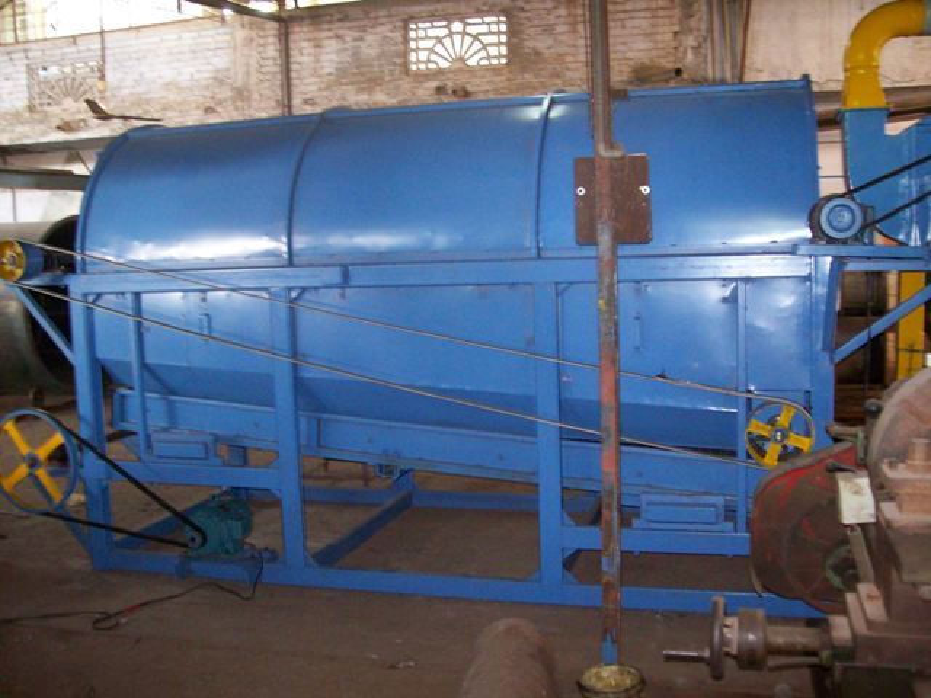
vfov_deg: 39.7
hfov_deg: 51.4
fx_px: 968
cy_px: 349
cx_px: 466
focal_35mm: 36
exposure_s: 1/16
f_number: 2.7
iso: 200
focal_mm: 6
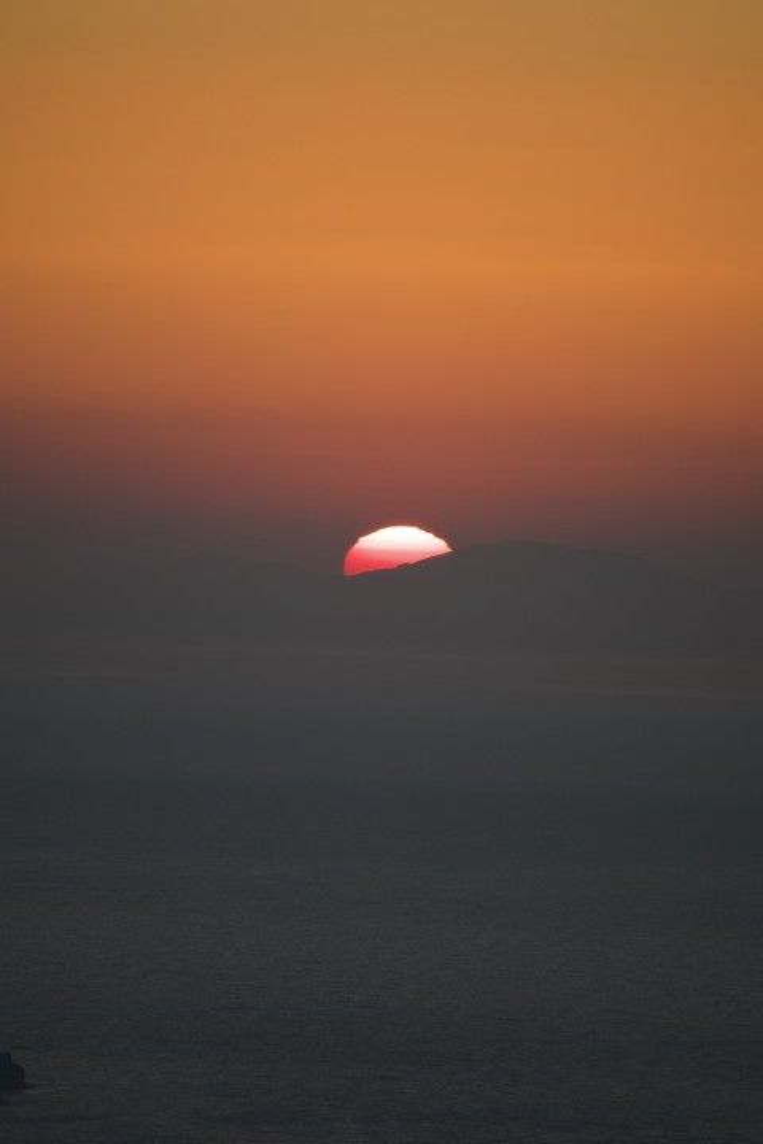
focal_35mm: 375
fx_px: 11921
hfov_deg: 3.7
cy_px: 572
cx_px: 382
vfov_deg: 5.5
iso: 400
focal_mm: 250
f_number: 6.3
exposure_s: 1/320
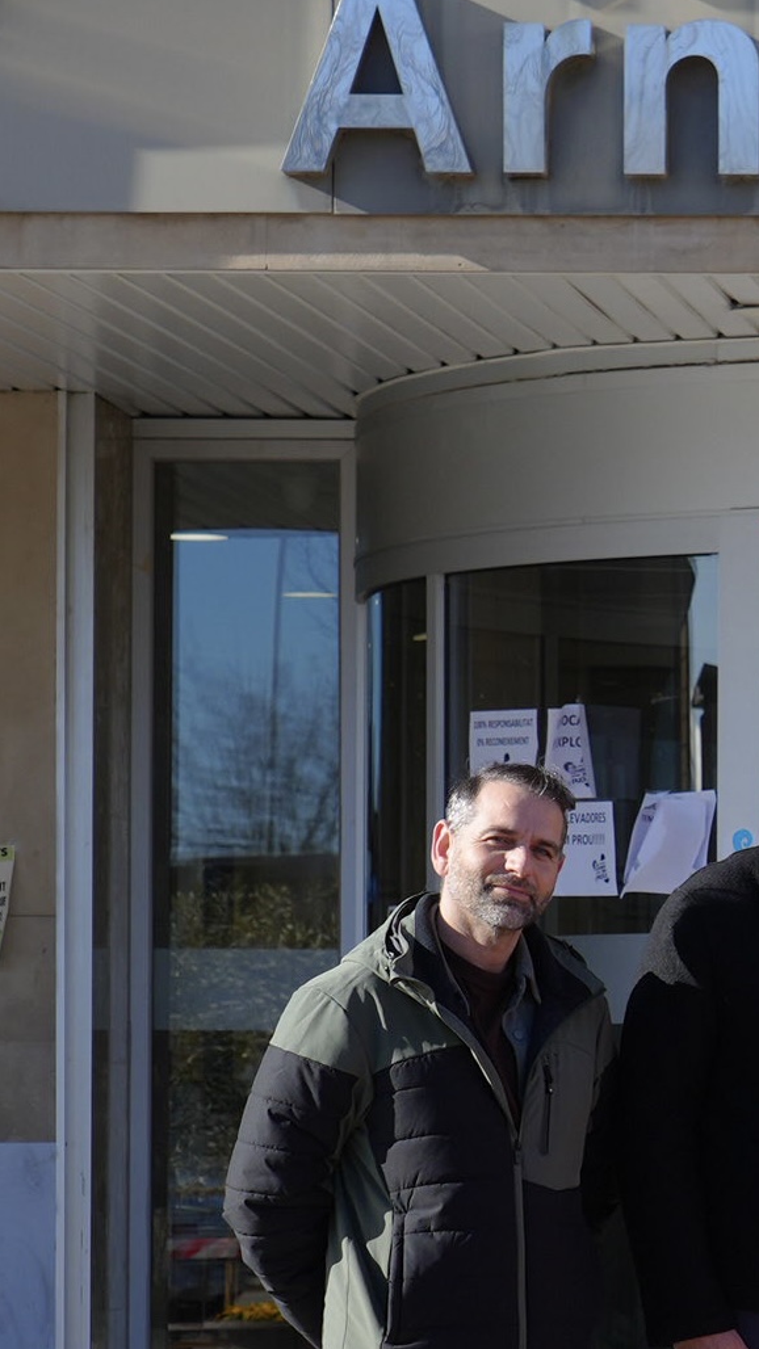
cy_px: 844
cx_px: 1415
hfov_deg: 6.5
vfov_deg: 11.8
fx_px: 6550
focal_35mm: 183
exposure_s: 1/320
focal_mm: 57
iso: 100
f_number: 5.6
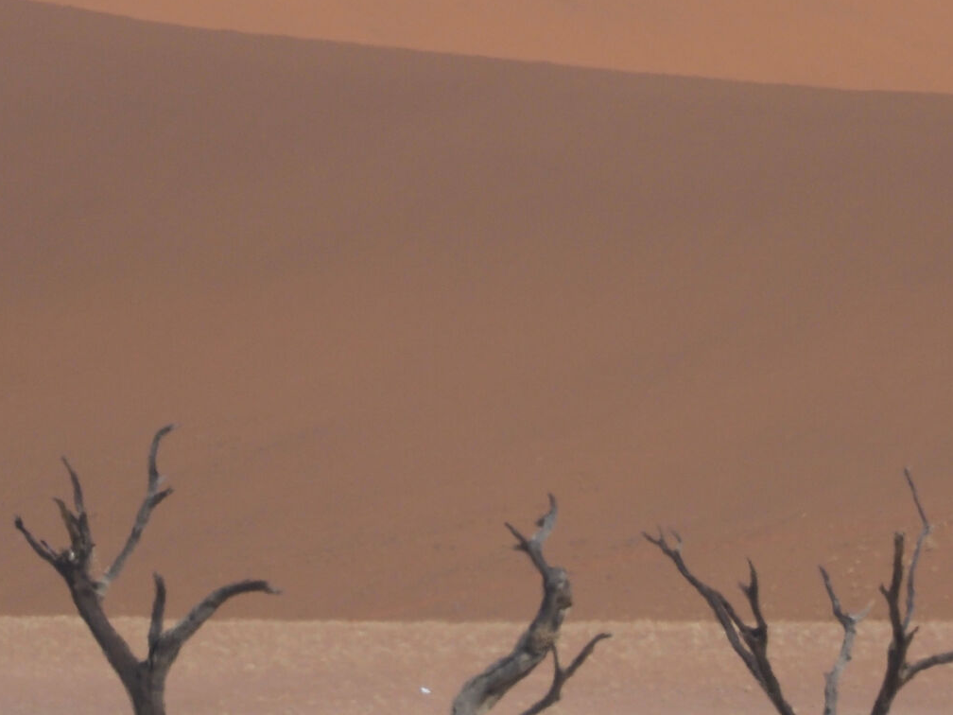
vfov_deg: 0.7
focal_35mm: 2003
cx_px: 494
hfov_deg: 1.0
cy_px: 257
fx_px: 55144
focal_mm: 420
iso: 200
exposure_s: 1/2000
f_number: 5.6
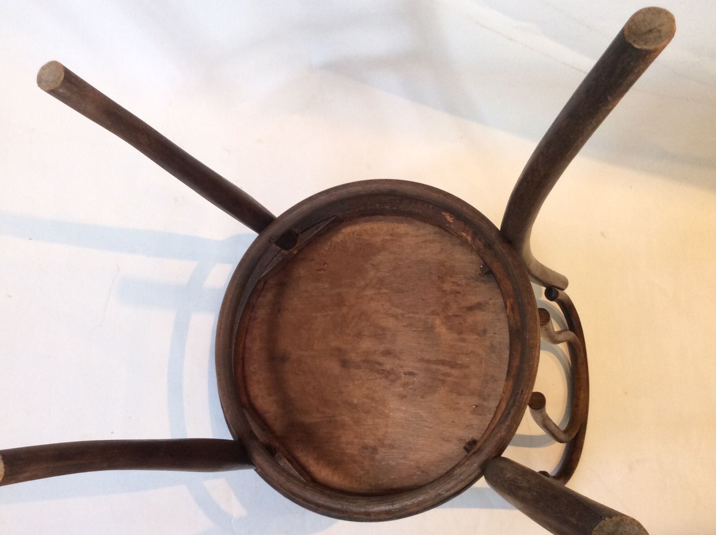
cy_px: 294
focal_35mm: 36
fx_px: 744
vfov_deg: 39.5
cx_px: 352
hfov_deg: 51.4
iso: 64
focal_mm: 3.3
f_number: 2.4
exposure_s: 1/25
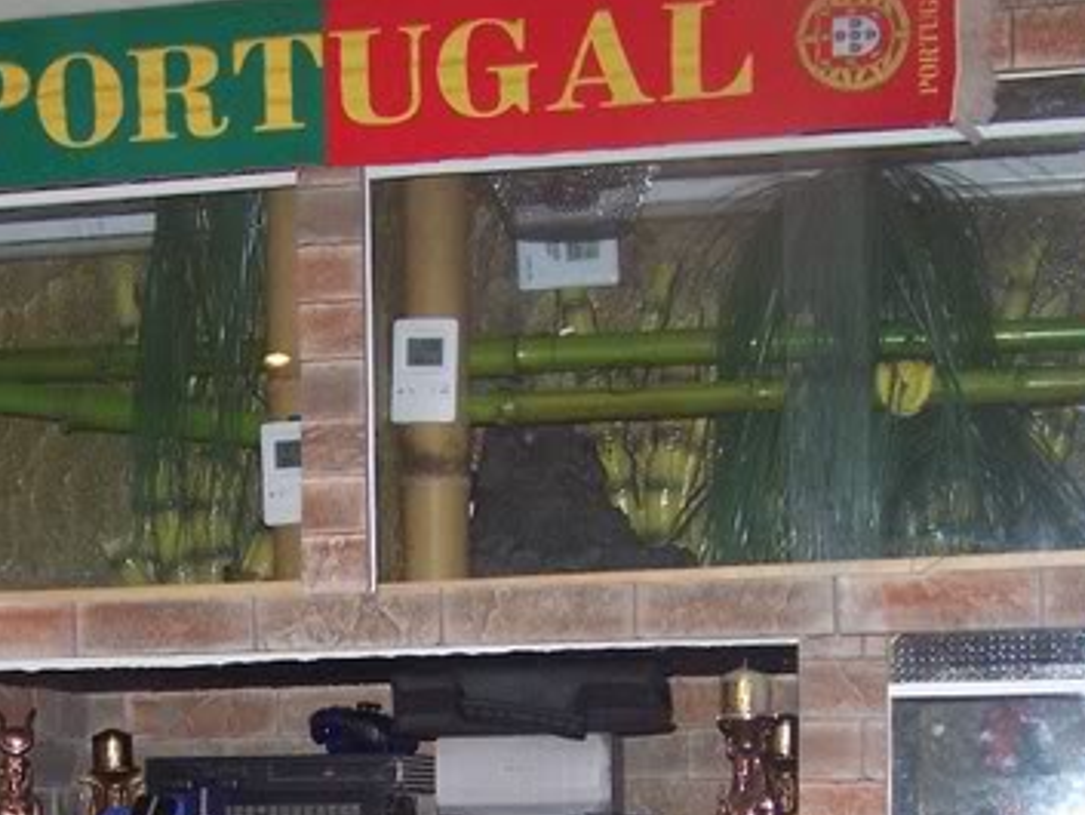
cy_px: 843
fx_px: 2696
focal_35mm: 86
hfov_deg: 22.7
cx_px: 390
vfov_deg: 16.8
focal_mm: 6.3
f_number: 2.8
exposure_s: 1/60
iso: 140
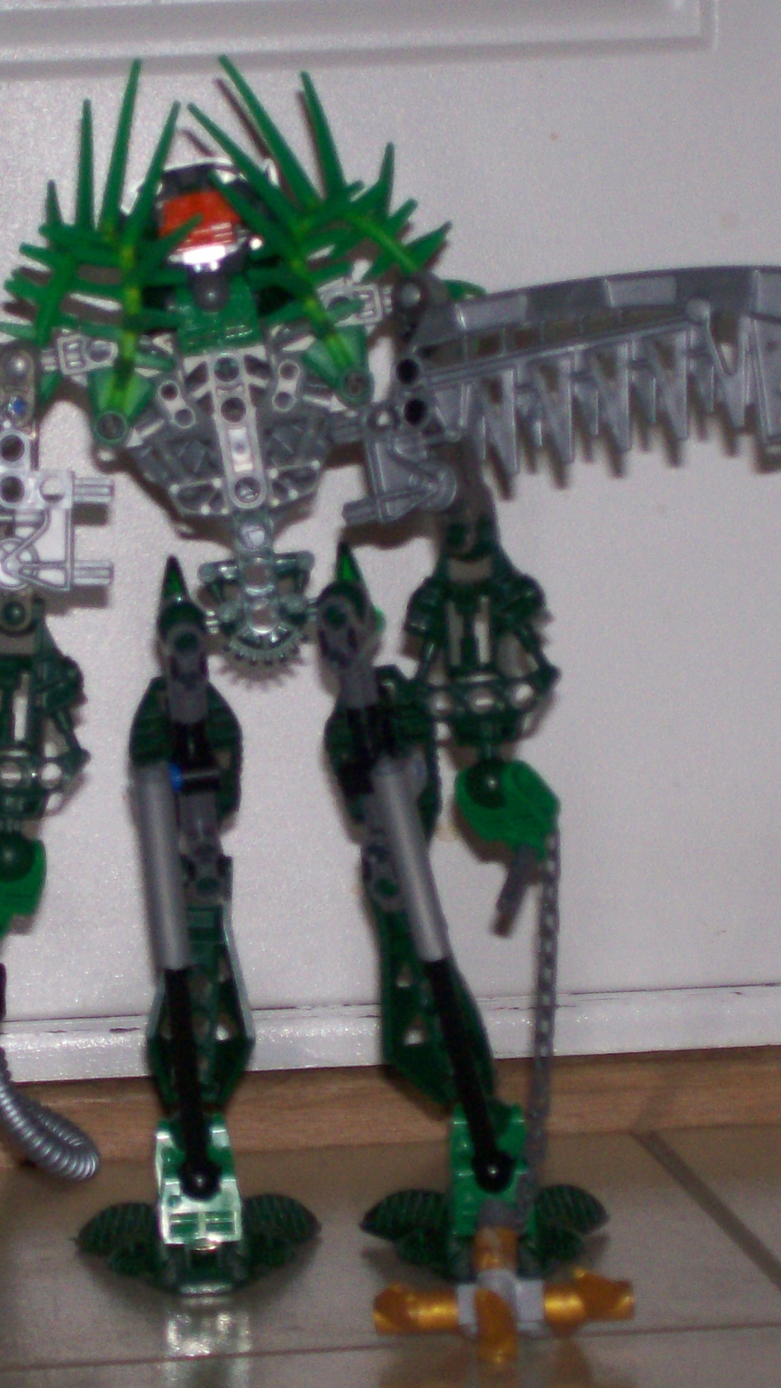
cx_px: 262
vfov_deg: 13.6
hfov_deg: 7.7
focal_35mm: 158
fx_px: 5817
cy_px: 693
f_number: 4.8
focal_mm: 18
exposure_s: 1/125
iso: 140
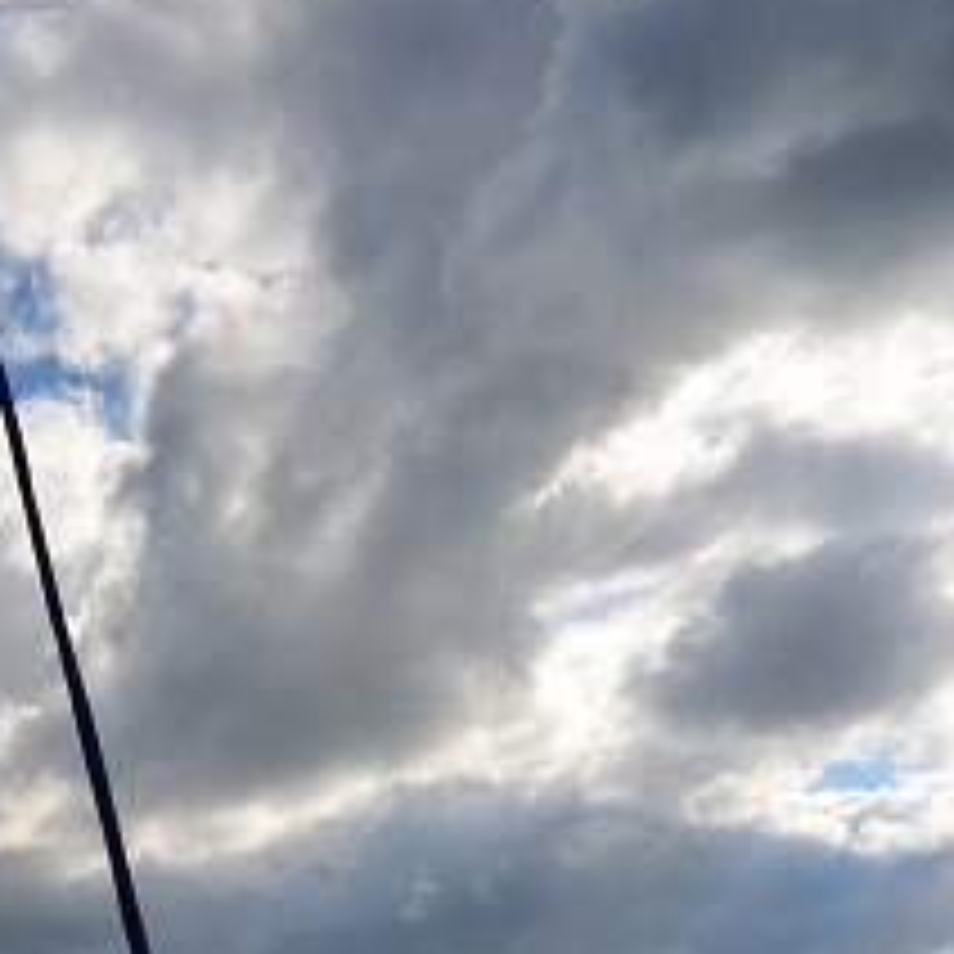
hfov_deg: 23.4
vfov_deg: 23.0
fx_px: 2245
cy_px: 952
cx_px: 119
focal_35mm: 72
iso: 220
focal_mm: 12
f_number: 4
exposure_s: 1/8000
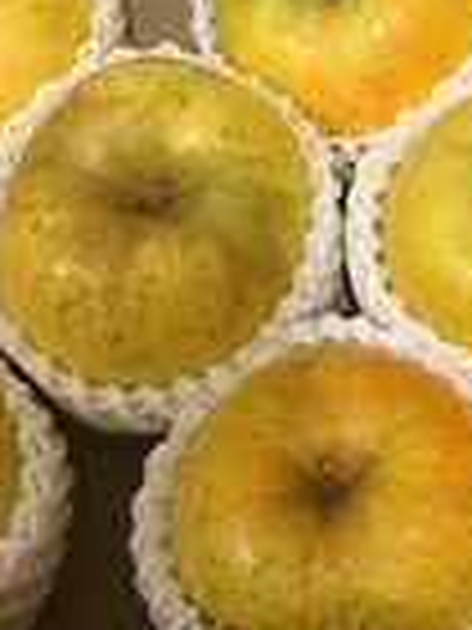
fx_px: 1509
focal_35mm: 83
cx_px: 351
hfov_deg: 17.7
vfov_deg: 23.5
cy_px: 234
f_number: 2.2
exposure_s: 1/30
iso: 200
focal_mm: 4.15
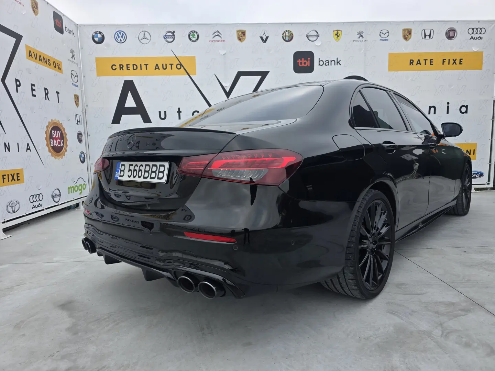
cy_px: 186
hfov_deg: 73.9
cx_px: 248
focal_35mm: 23
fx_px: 329
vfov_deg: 58.9
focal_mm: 6.3
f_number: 1.7
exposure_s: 1/1304
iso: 80
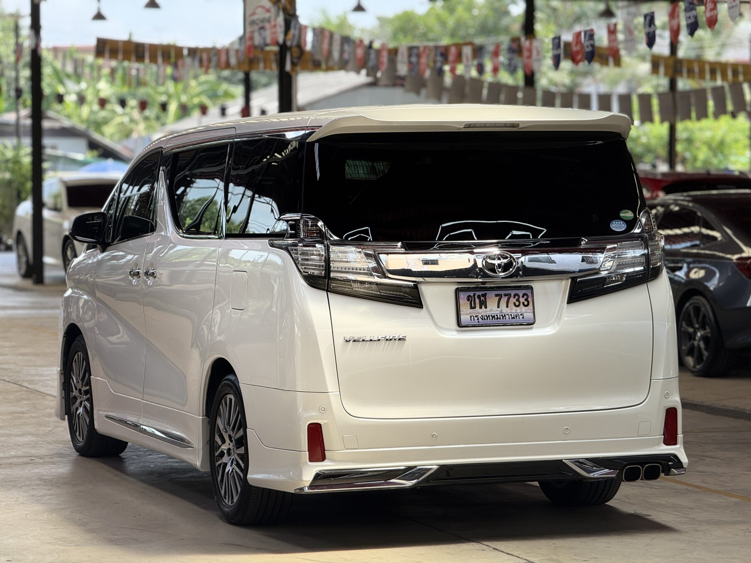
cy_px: 282
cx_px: 376
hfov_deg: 16.4
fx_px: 2603
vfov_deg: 12.3
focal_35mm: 120
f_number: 2.8
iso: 50
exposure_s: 1/191
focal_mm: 15.66
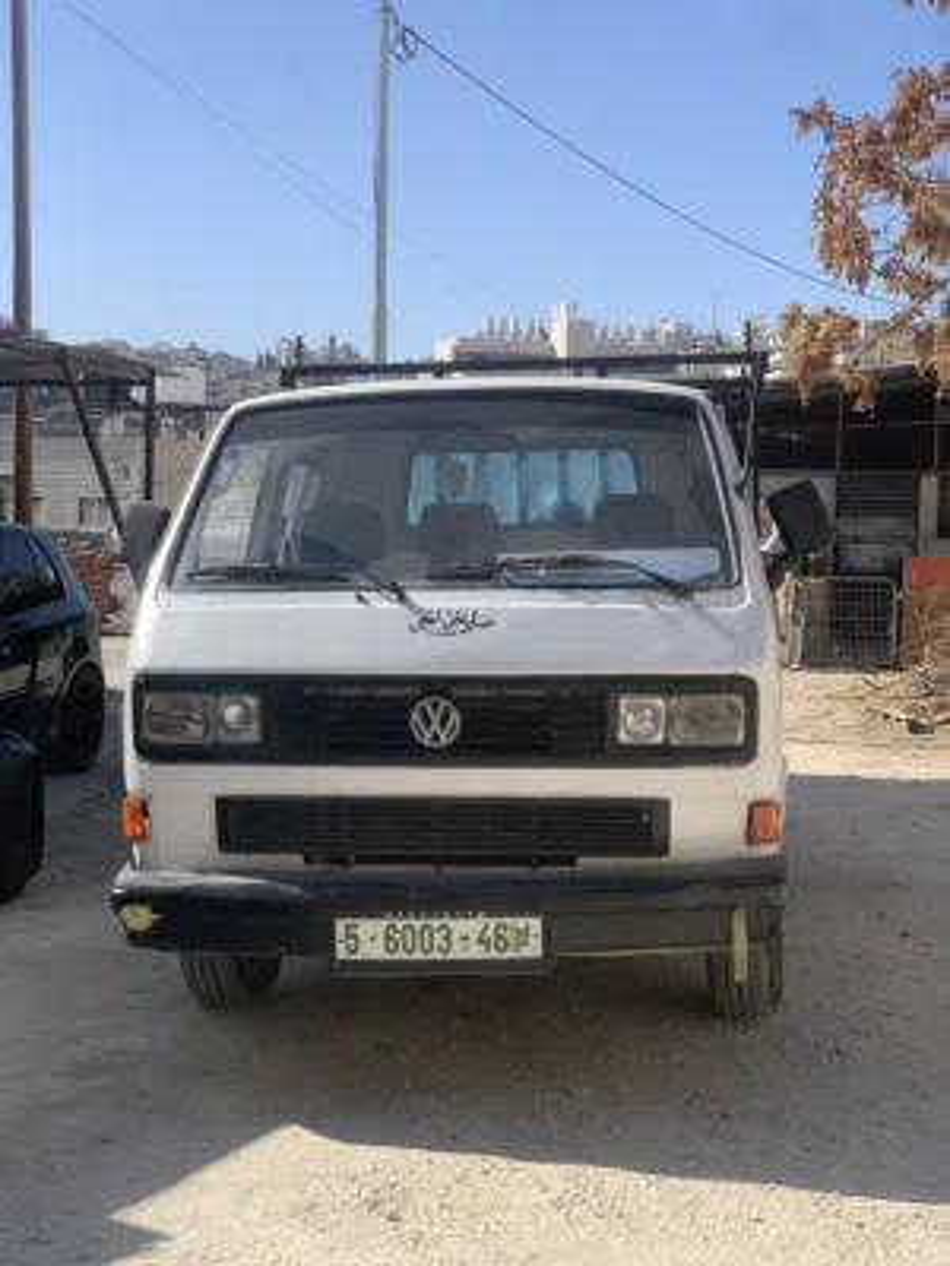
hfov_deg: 28.0
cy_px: 633
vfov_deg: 36.8
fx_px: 1903
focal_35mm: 52
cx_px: 475
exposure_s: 1/1043
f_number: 2.4
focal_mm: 6
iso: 16
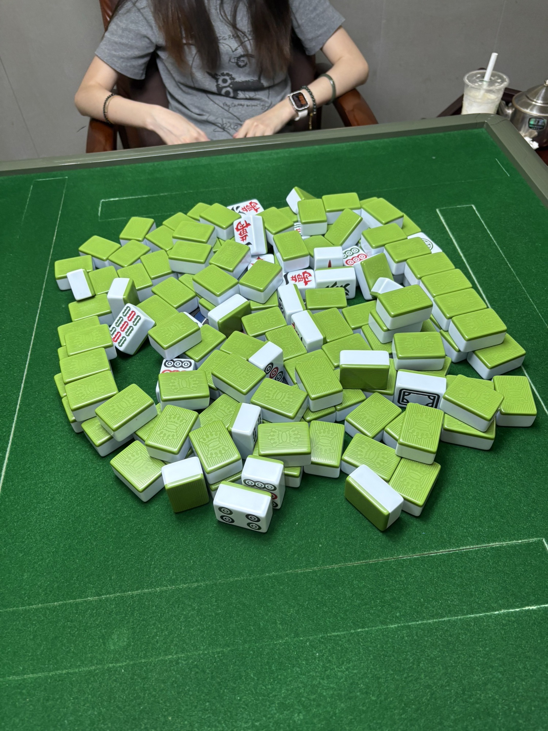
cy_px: 366
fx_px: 549
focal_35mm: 26
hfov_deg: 53.1
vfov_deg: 67.3
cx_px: 274
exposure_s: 1/121
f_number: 1.6
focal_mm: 5.96
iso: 125
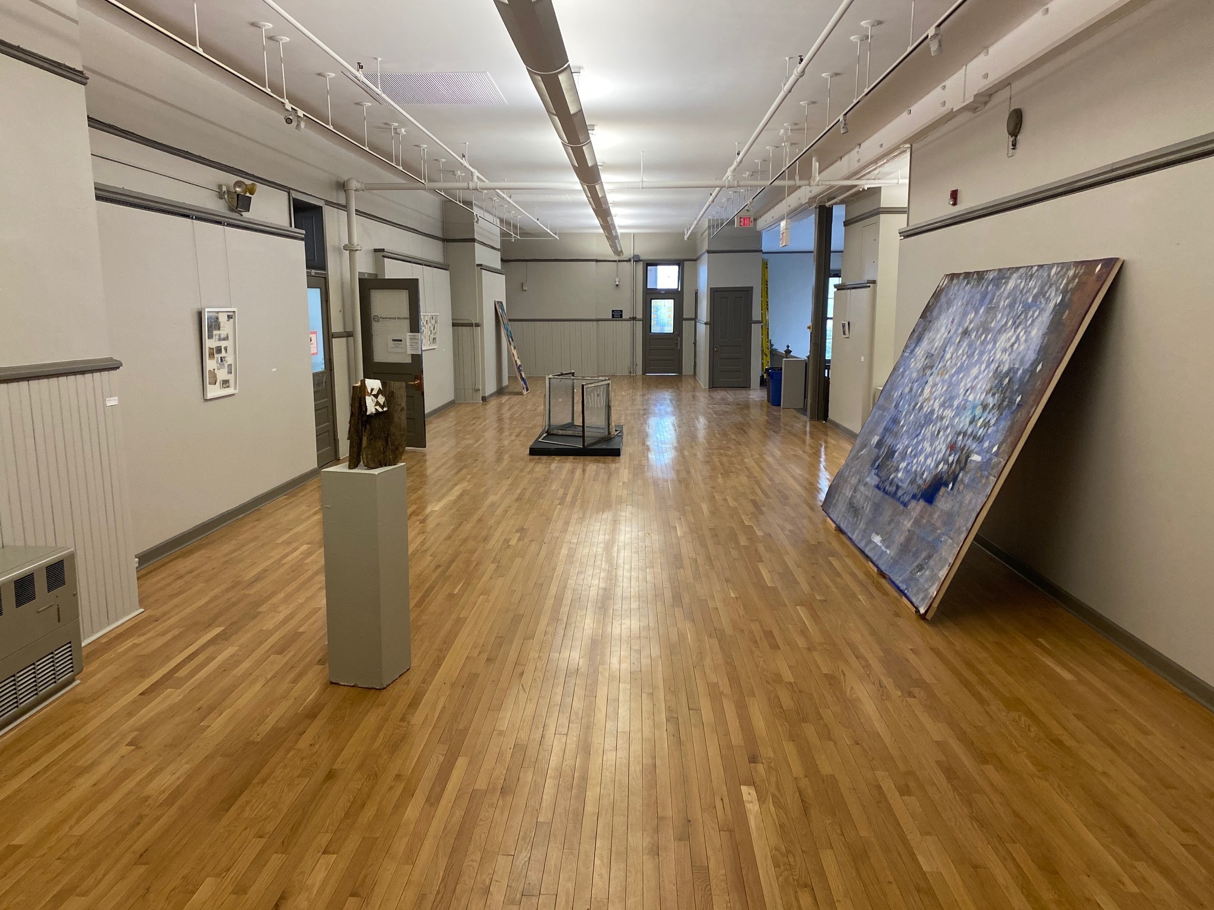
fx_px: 912
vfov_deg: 53.1
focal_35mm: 26
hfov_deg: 67.3
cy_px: 455
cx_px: 607
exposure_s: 1/54
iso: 200
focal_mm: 4.25
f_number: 1.8
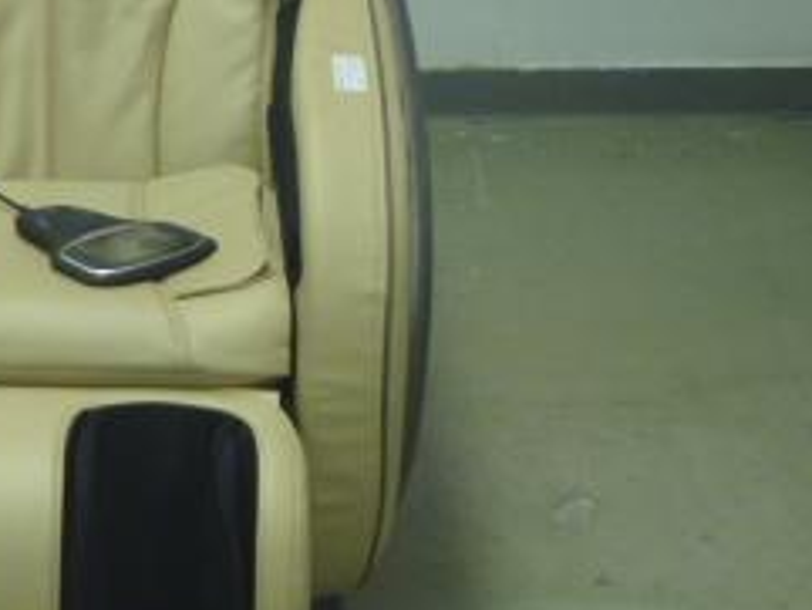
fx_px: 2183
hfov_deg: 20.2
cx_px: -47
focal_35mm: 93
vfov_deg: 15.9
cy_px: 212
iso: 320
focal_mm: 6.3
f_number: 3.5
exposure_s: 1/30
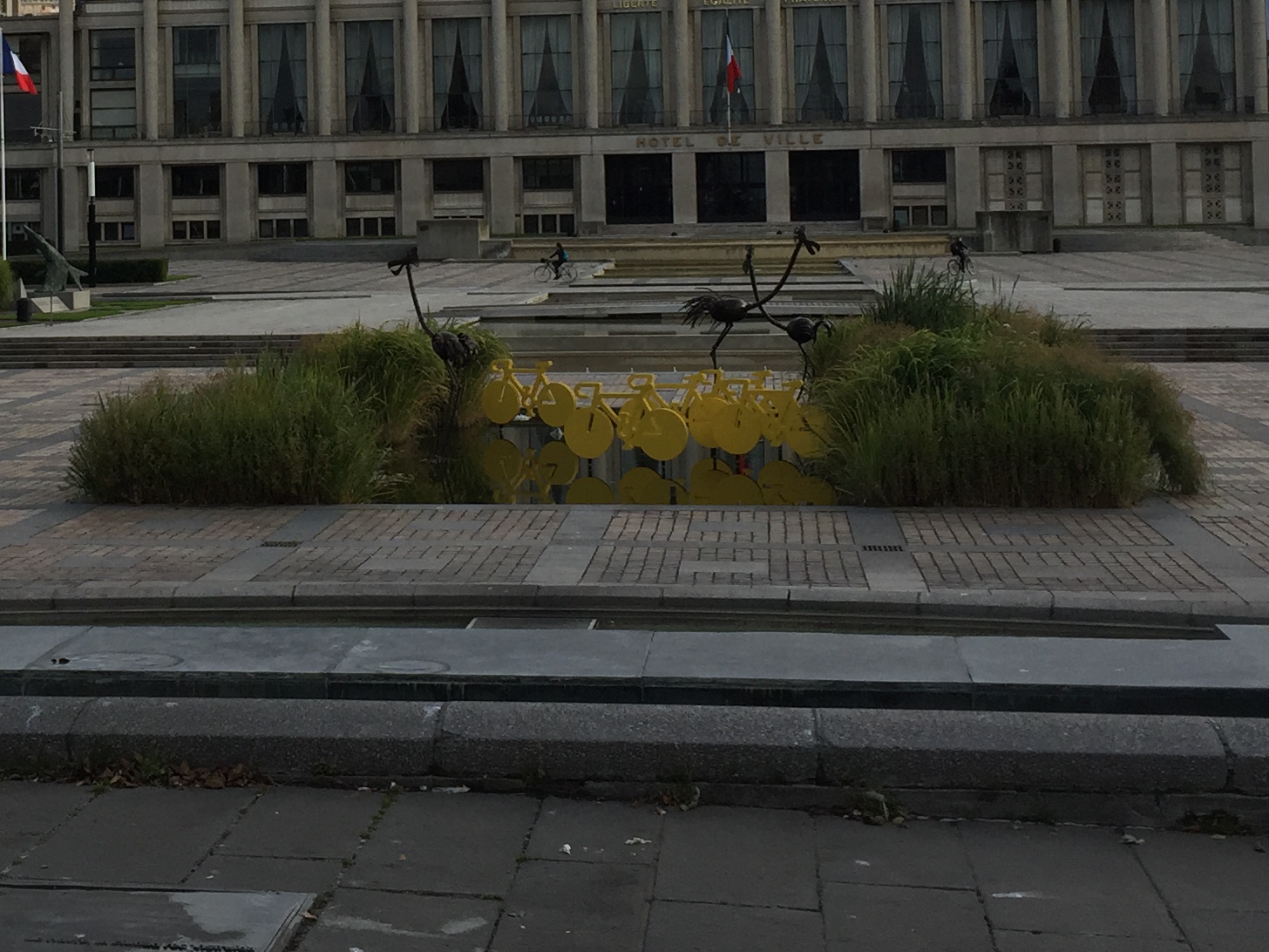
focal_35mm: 65
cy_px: 130
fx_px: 2383
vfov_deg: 22.1
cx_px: 363
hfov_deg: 29.5
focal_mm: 4.15
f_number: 2.2
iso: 32
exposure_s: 1/1319
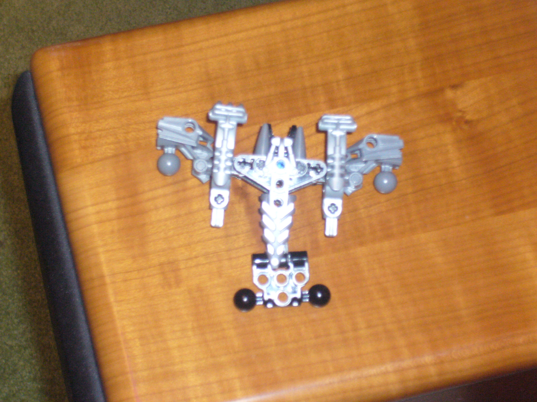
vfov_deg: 14.1
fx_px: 1629
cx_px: 268
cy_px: 201
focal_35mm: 105
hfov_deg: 18.7
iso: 400
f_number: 5
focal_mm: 17.4
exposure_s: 1/60
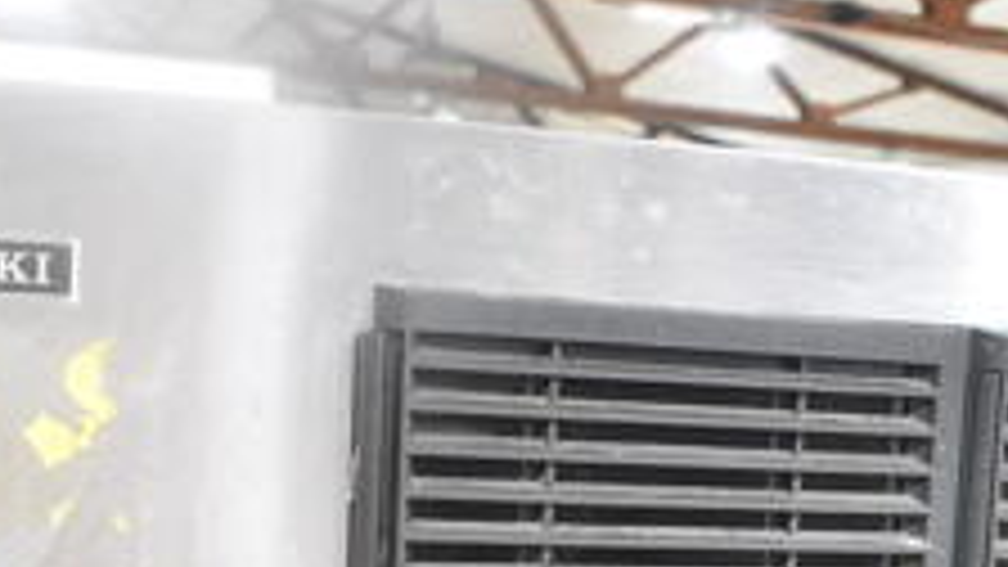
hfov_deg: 27.5
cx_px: 518
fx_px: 2058
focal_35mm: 77
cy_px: 824
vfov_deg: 14.7
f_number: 3.5
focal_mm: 18
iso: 2200
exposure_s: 1/30
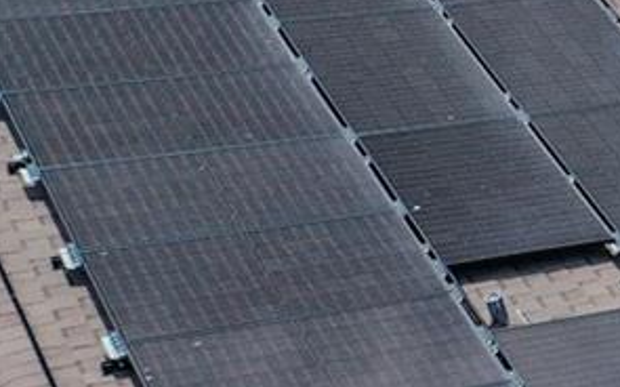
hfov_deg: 10.7
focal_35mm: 155
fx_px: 2618
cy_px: -2
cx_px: 1675
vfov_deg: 8.4
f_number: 3.2
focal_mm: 10.26
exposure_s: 1/50
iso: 100
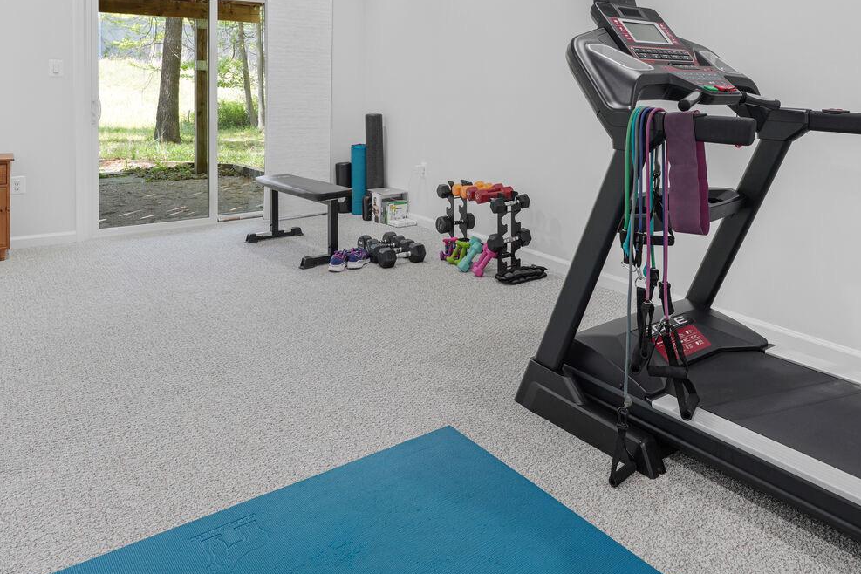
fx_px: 691
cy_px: 94
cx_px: 502
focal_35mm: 29
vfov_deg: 42.6
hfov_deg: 63.5
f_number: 8
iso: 200
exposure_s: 1/40
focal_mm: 16.5
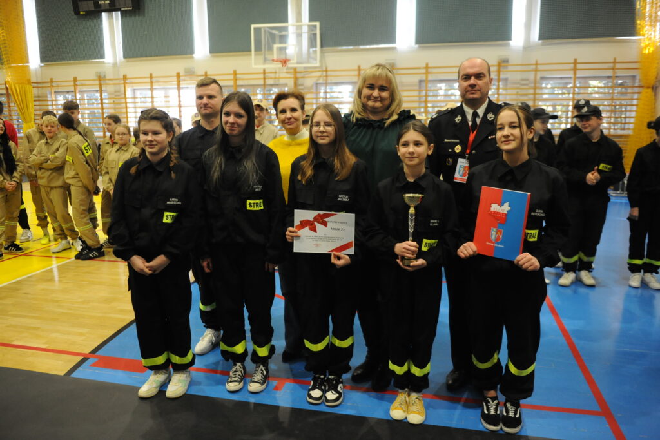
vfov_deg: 47.9
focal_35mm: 27
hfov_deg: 67.4
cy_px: 220
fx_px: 495
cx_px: 330
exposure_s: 1/250
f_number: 2.8
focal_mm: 27
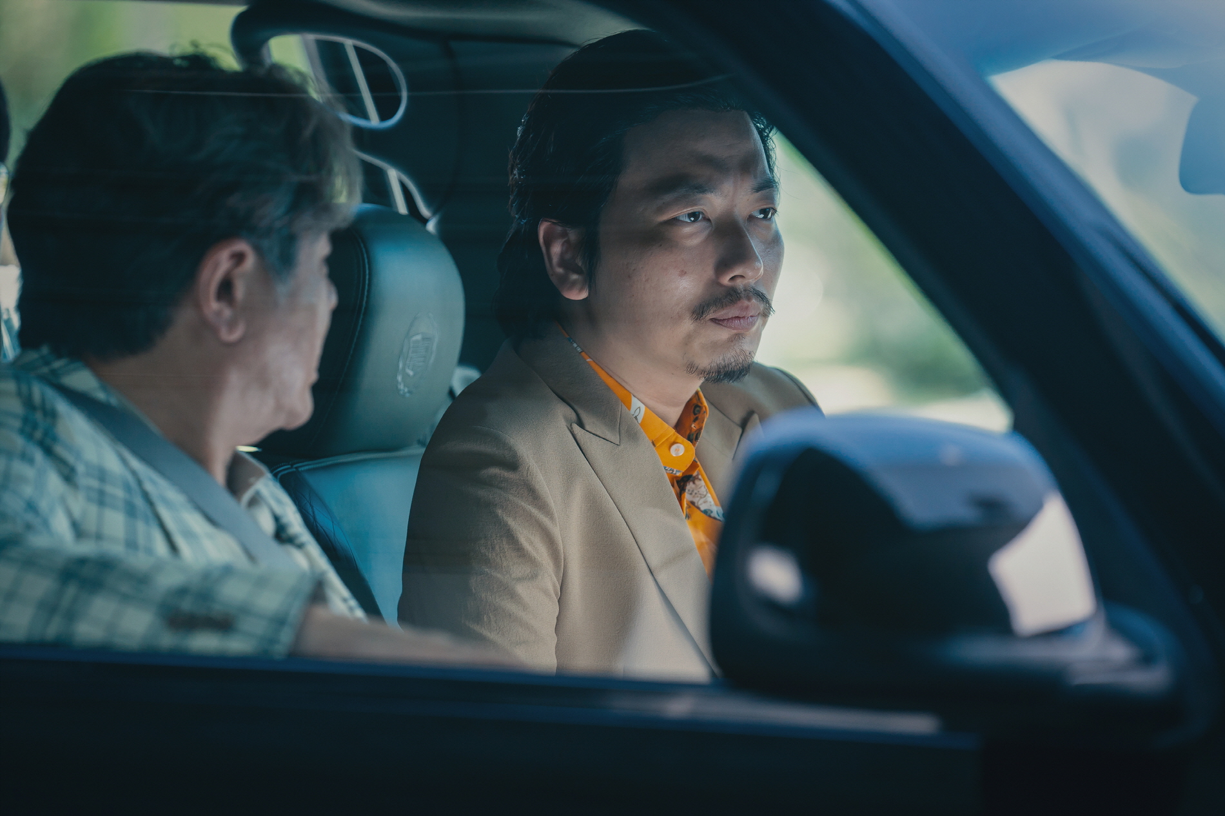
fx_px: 6802
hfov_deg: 10.3
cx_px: 612
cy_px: 408
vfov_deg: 6.9
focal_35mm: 200
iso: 800
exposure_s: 1/800
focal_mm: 200
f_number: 3.5
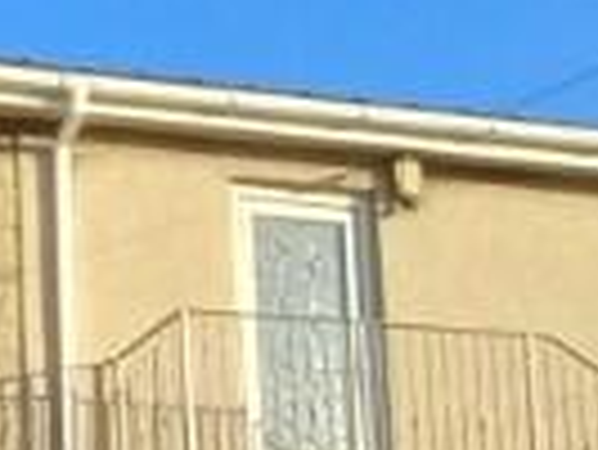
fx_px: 1729
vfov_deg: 13.8
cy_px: 693
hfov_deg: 17.6
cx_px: -301
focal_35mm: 100
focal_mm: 1.13
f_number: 2.2
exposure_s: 1/413
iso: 40
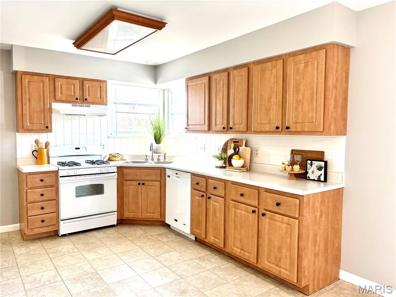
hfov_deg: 67.3
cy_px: 148
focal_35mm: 26
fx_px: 297
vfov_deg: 53.1
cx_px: 198
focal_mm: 5.96
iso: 125
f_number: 1.6
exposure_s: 1/140
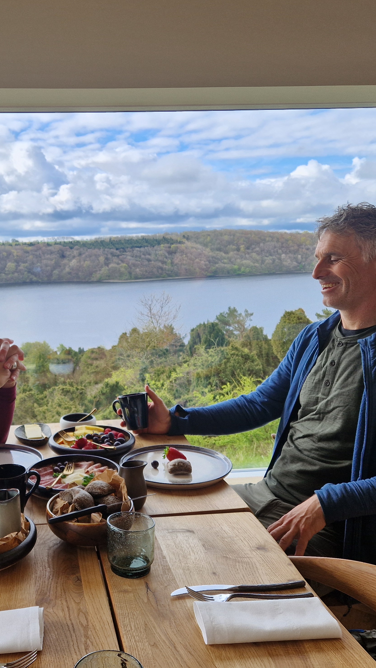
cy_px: 331
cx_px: 82
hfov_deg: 33.8
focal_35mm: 34
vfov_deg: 58.0
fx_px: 603
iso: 50
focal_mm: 5.4
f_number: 1.8
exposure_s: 1/427
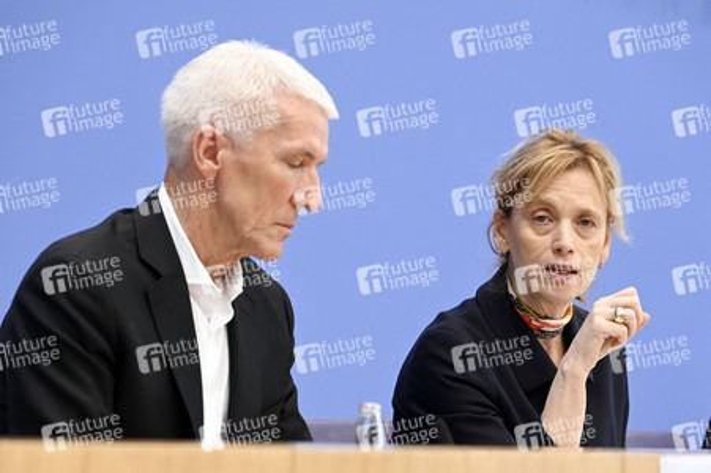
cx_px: 356
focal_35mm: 160
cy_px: 236
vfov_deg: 8.6
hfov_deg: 12.8
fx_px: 3158
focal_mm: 160
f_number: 5.6
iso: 3200
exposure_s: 1/320
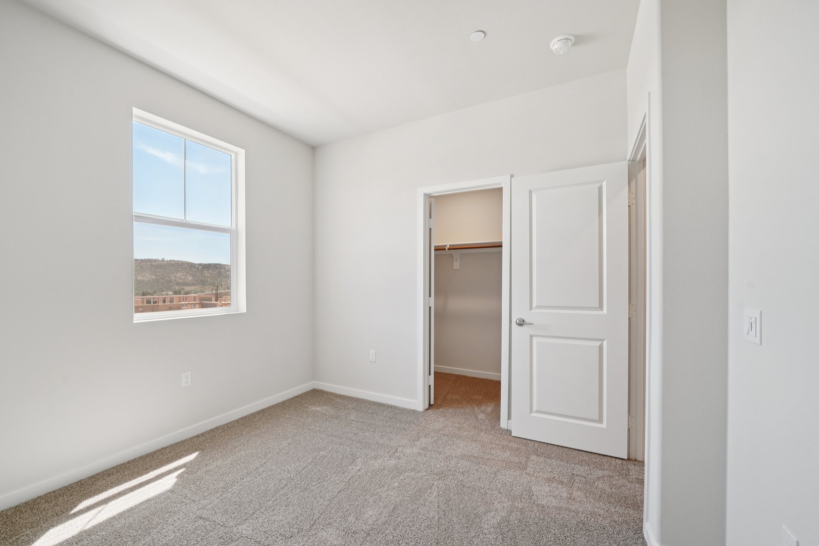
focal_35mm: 14
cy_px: 288
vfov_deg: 81.1
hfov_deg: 104.2
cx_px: 402
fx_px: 318
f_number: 8
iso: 400
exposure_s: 1/30
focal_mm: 13
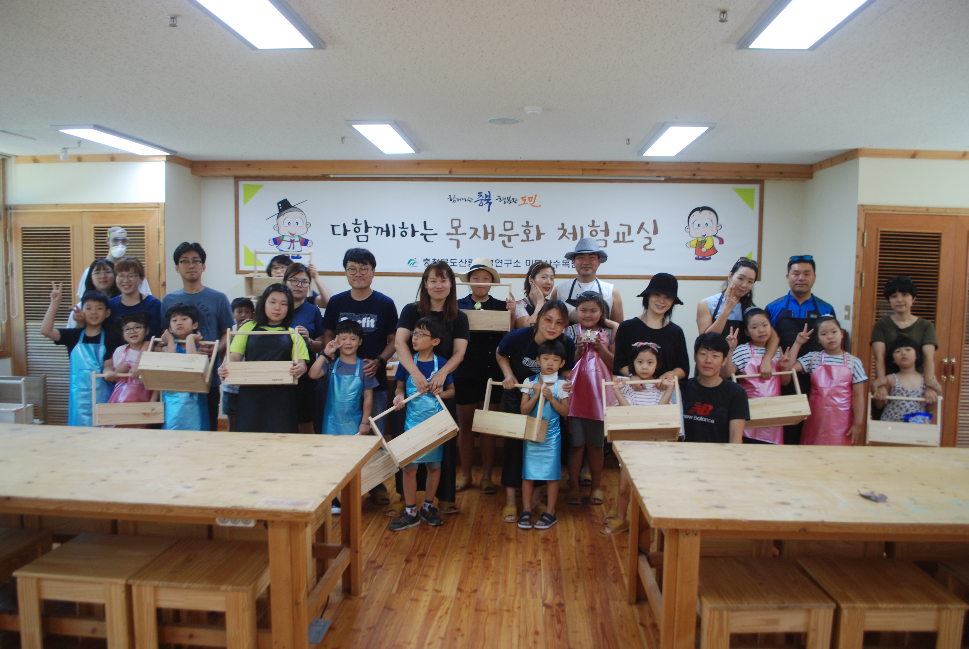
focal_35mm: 27
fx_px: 728
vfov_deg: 48.0
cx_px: 484
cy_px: 324
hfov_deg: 67.3
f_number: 3.5
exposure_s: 1/30
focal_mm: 18
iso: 250
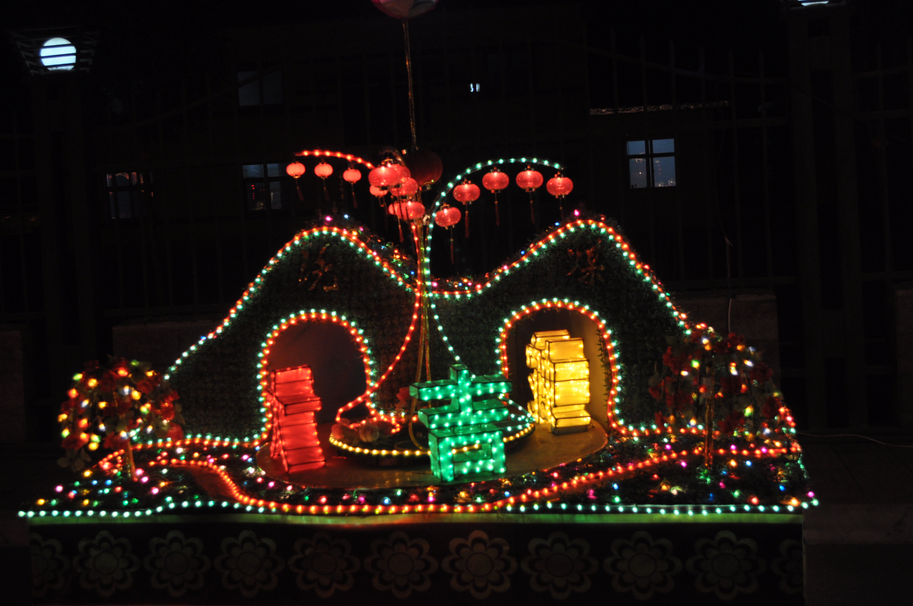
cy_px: 303
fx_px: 1216
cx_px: 456
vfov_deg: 28.0
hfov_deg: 41.2
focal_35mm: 48
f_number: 4.8
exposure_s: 1/30
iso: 560
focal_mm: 32
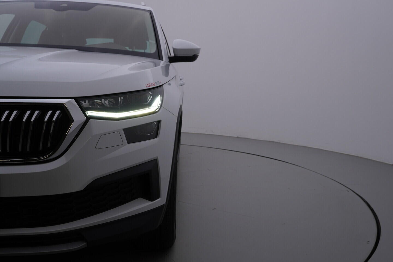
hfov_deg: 53.1
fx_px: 393
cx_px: 196
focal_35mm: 36
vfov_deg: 36.9
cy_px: 131
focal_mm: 24
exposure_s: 1/160
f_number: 5.6
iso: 125
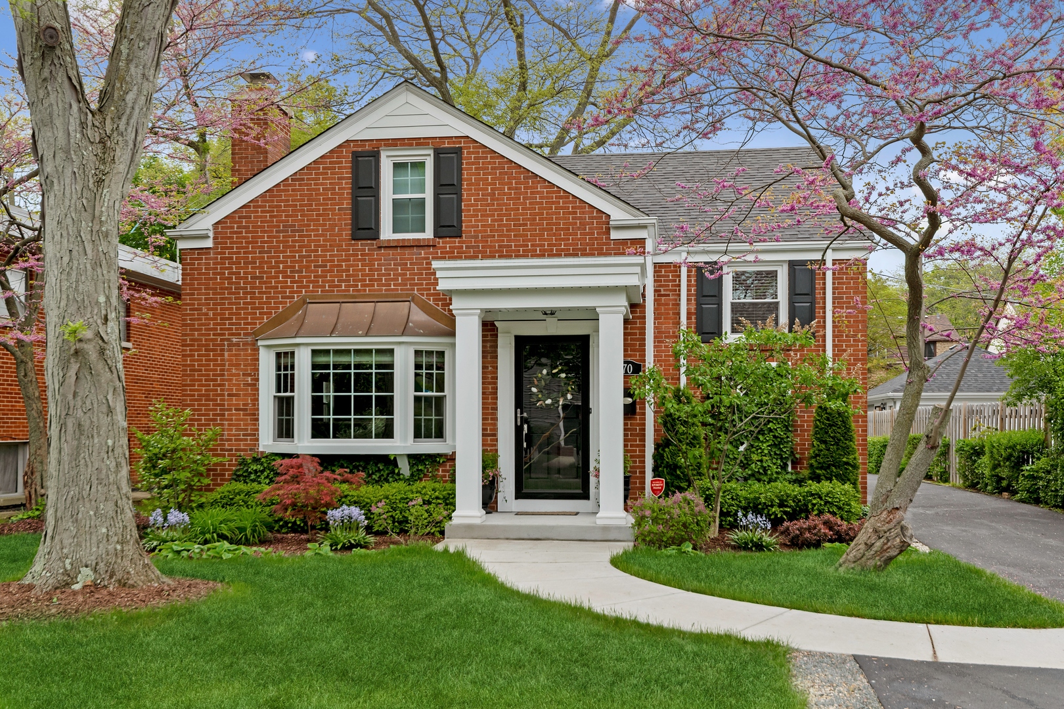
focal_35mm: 33
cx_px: 532
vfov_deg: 40.0
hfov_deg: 57.2
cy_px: 354
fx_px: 975
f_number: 8
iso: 200
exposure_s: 1/200
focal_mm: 22
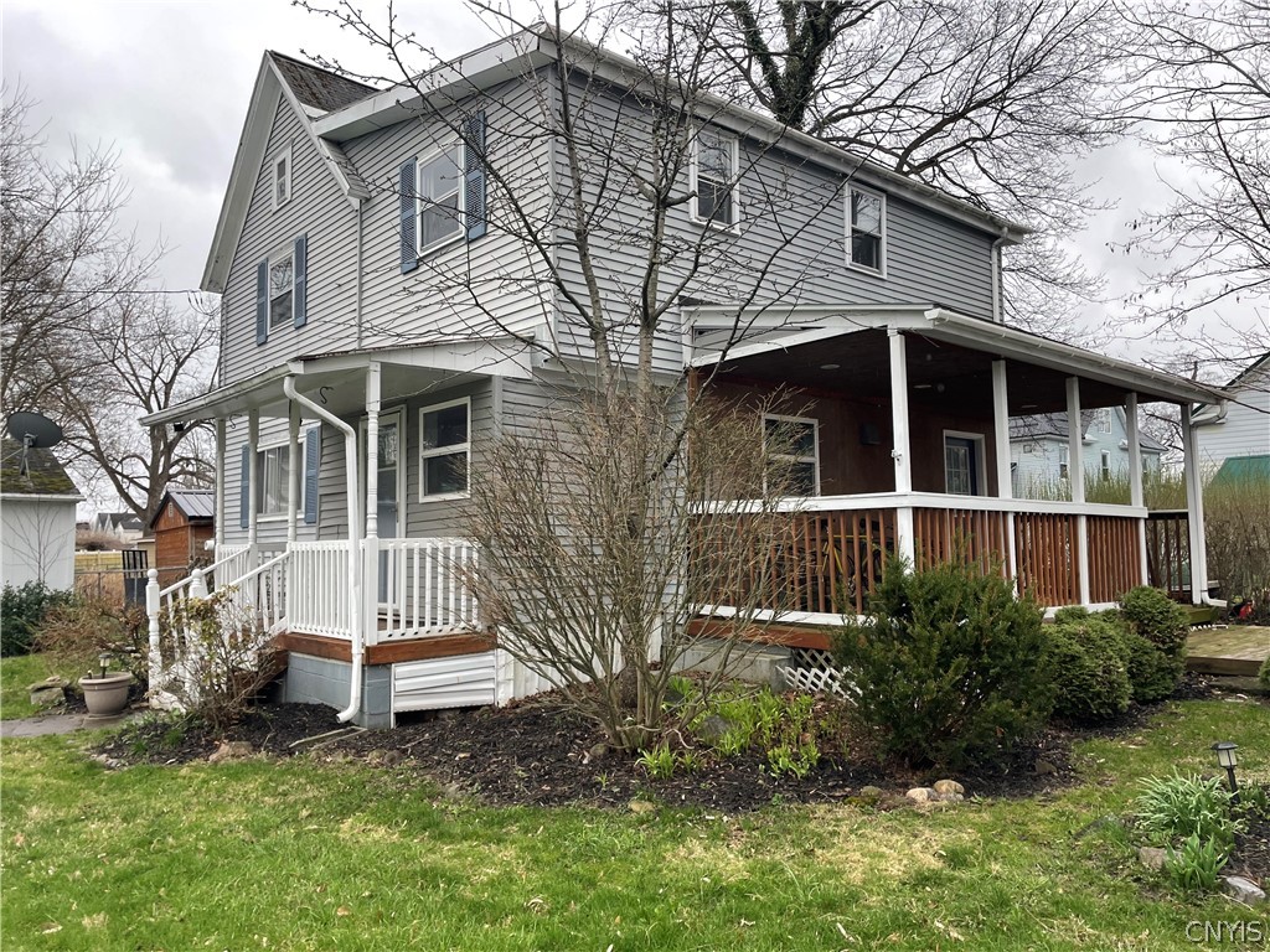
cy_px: 476
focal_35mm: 26
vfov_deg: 53.1
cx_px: 635
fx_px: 954
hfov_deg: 67.3
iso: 32
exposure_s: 1/252
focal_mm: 4.2
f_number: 1.6
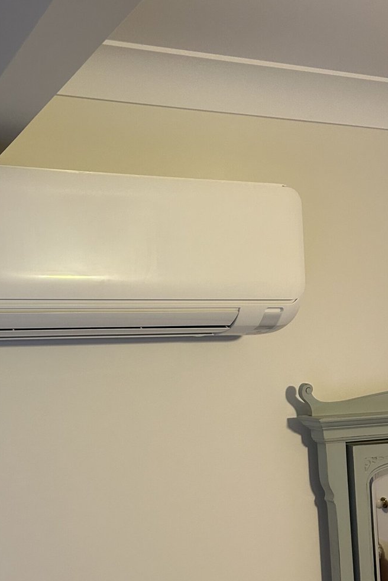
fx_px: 711
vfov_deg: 44.5
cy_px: 283
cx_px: 82
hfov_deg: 29.9
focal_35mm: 44
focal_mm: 5.7
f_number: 1.5
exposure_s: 1/50
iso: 200
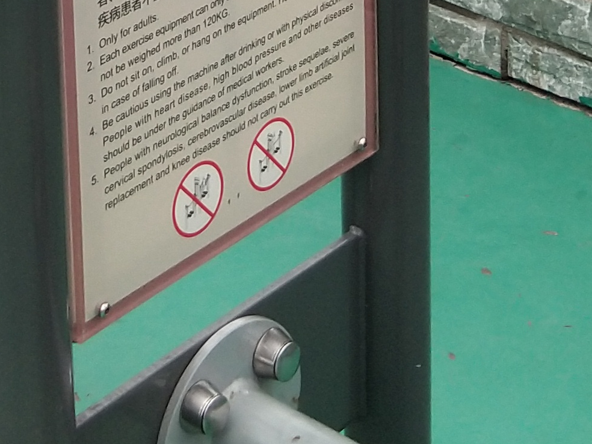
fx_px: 2240
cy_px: -451
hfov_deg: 15.0
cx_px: 156
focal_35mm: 131
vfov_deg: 10.4
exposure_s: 1/162
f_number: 2.2
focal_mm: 3.69
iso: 50
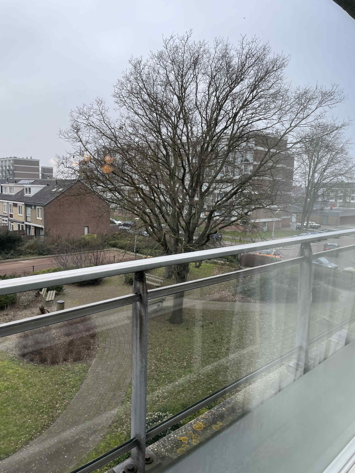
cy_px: 236
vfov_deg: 67.3
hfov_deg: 53.1
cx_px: 178
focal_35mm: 26
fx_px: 356
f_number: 1.6
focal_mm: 4.2
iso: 32
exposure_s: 1/374
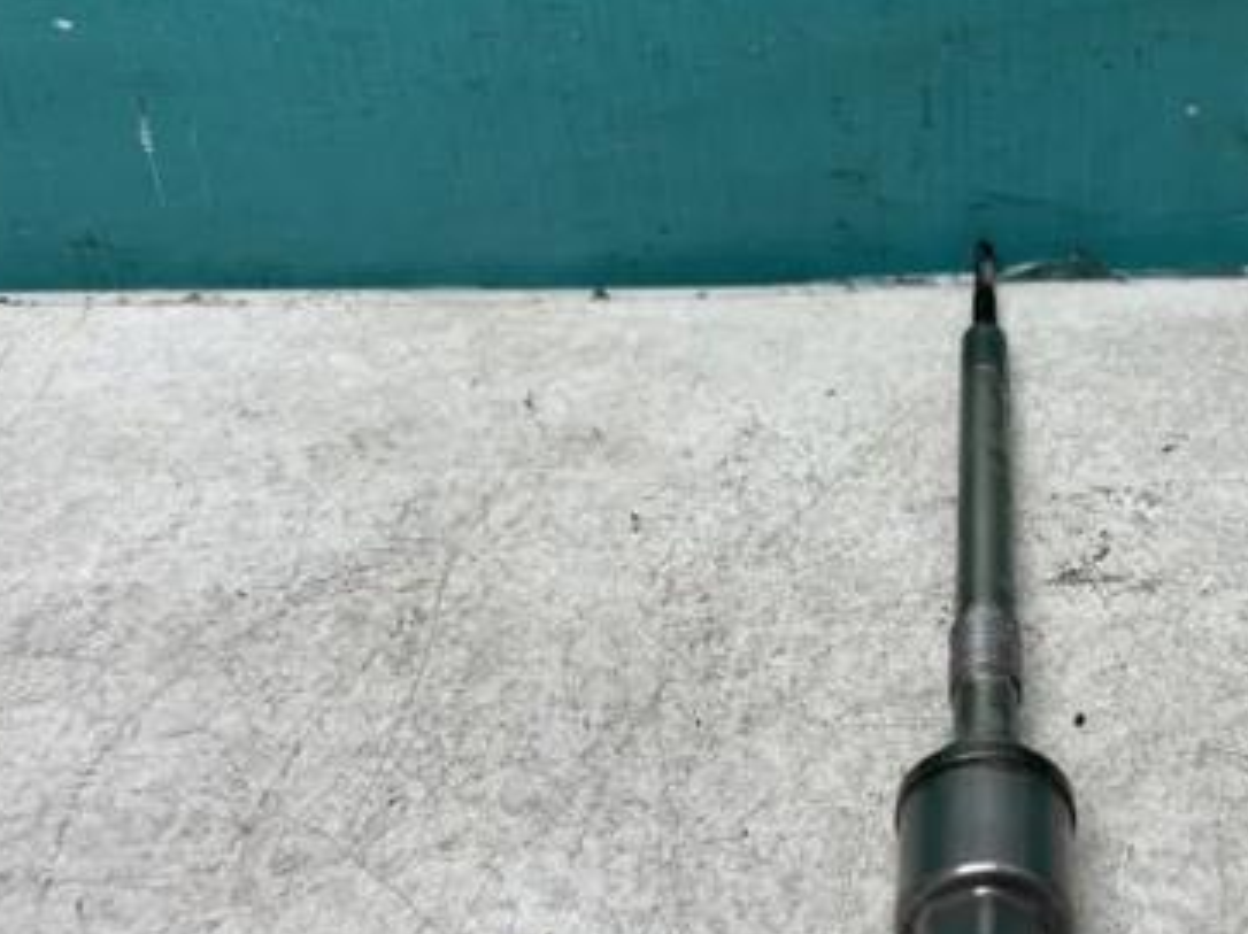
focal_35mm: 46
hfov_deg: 39.6
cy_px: 538
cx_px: 996
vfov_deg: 31.4
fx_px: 1657
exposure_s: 1/100
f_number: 1.6
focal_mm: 4.2
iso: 80
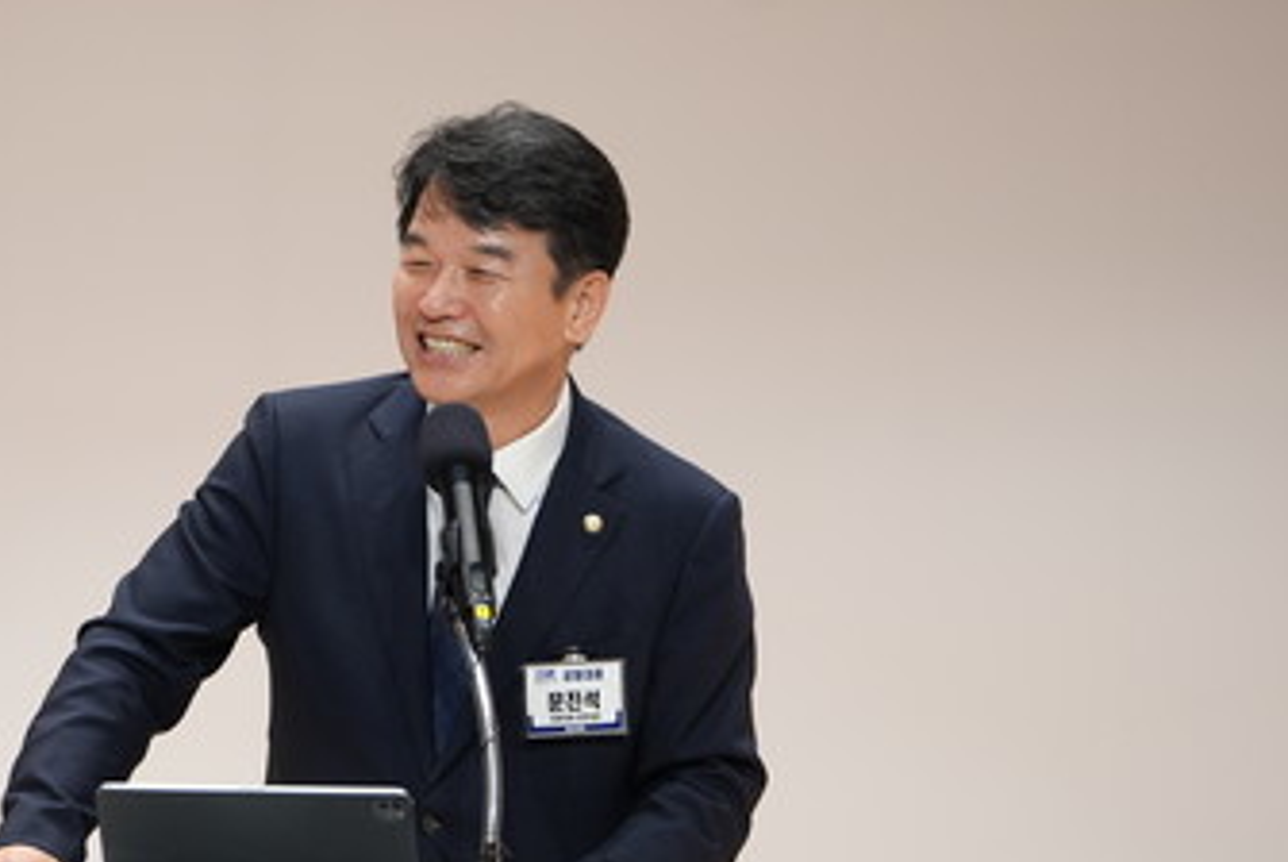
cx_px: 254
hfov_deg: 7.4
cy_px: 500
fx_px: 9990
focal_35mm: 279
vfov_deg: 4.9
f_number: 2.8
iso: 1000
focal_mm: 156
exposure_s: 1/800
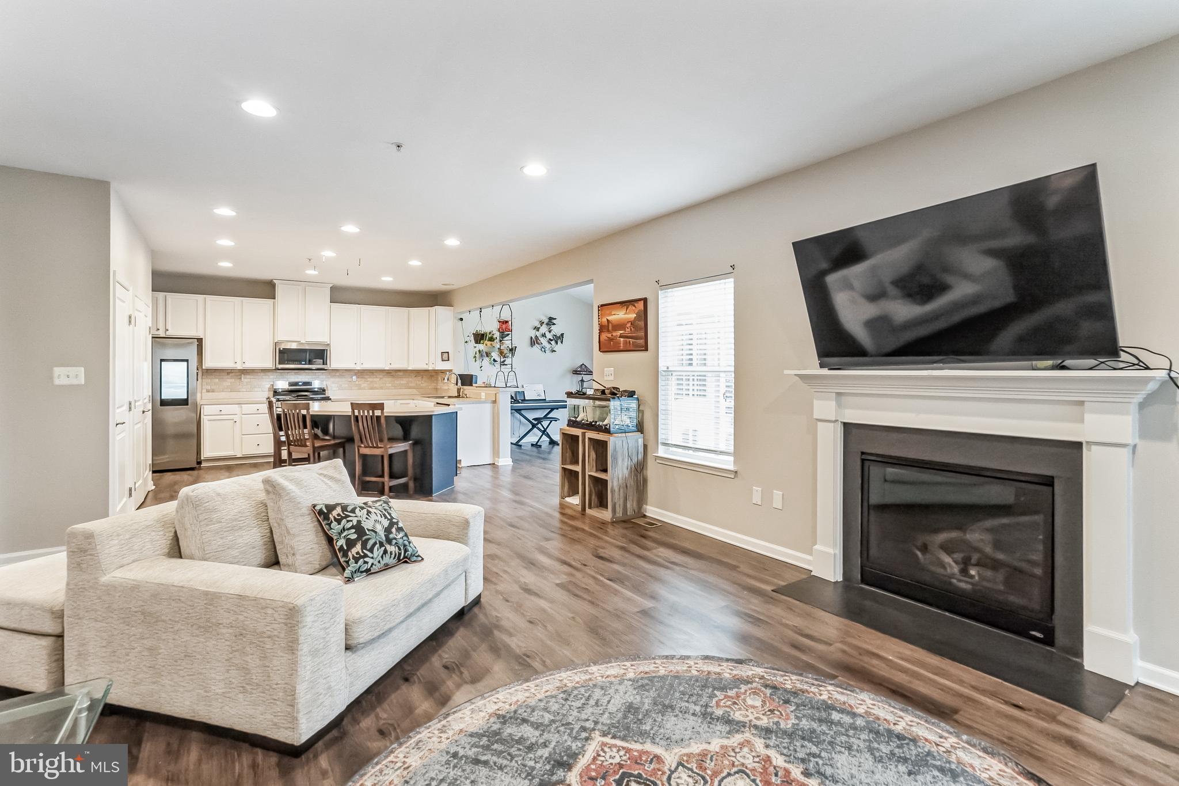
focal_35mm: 16
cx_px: 590
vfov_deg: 73.7
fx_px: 524
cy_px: 393
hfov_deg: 96.7
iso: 1600
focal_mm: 16
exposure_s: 1/13
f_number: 10
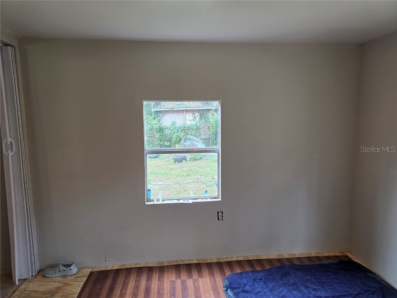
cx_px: 198
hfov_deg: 73.9
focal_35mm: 23
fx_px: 264
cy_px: 149
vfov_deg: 58.9
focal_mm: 6.3
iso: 100
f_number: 1.7
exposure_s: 1/120
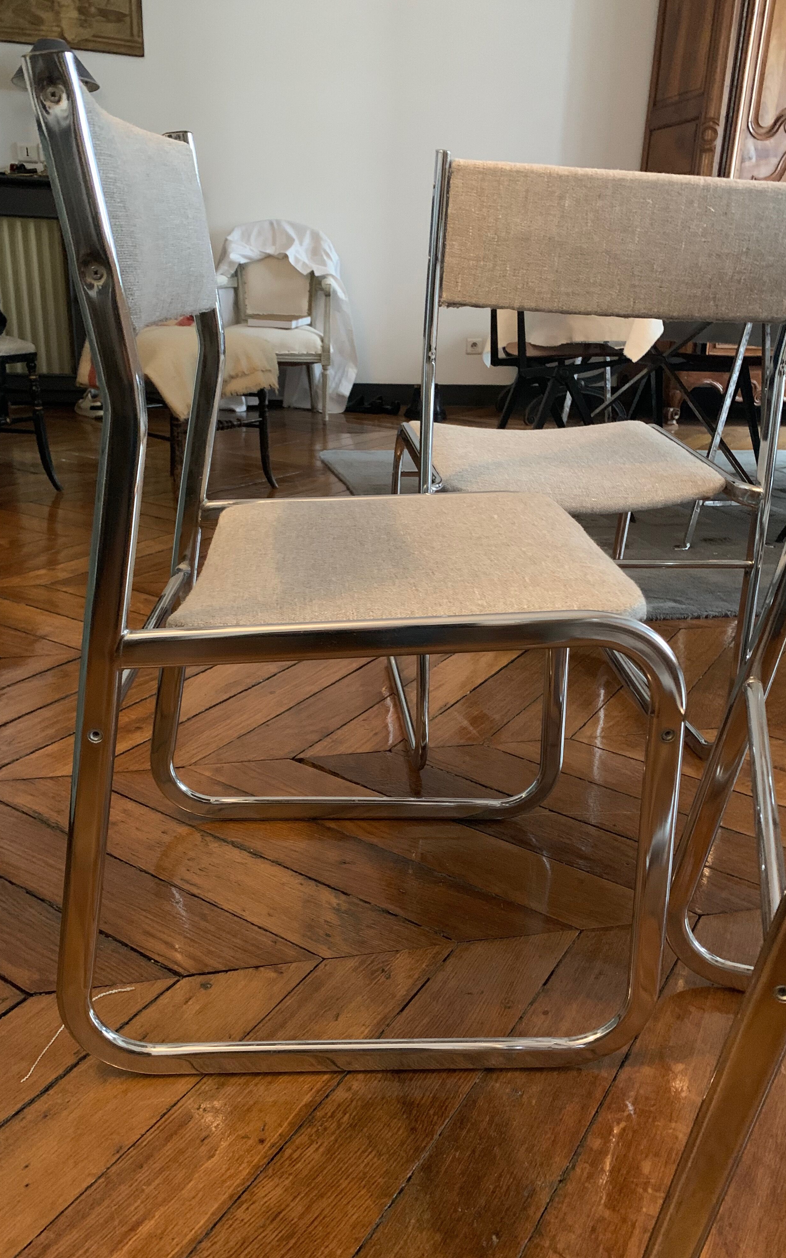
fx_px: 960
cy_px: 629
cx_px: 415
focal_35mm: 28
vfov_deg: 66.5
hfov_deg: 44.5
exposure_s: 1/30
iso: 640
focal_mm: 4.25
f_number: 1.8
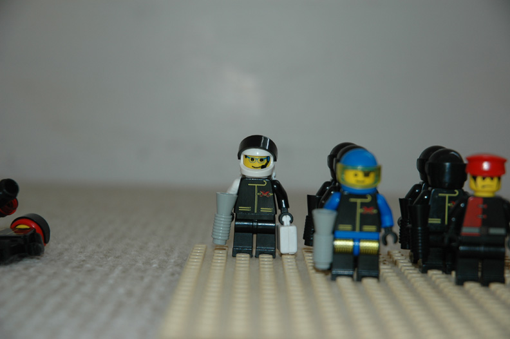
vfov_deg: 13.0
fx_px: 1486
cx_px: 255
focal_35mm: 105
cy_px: 170
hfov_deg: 19.5
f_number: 4.5
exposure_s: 1/60
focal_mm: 70
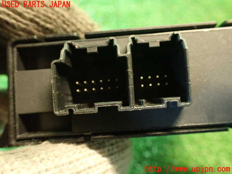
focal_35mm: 30
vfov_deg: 46.8
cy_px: 87
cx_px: 116
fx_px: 201
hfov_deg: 60.0
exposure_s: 1/20
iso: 800
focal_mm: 5.4
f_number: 2.3
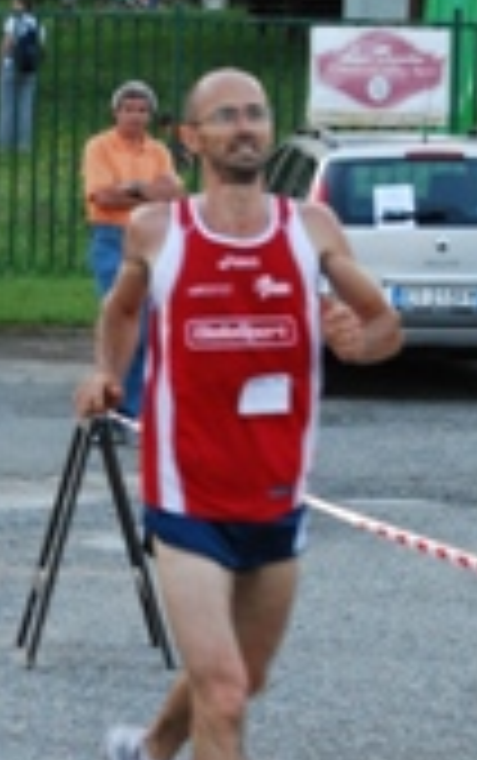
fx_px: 4655
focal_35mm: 224
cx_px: 25
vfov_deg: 9.3
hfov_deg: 5.9
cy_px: 508
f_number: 5.6
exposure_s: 1/80
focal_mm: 55
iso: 800
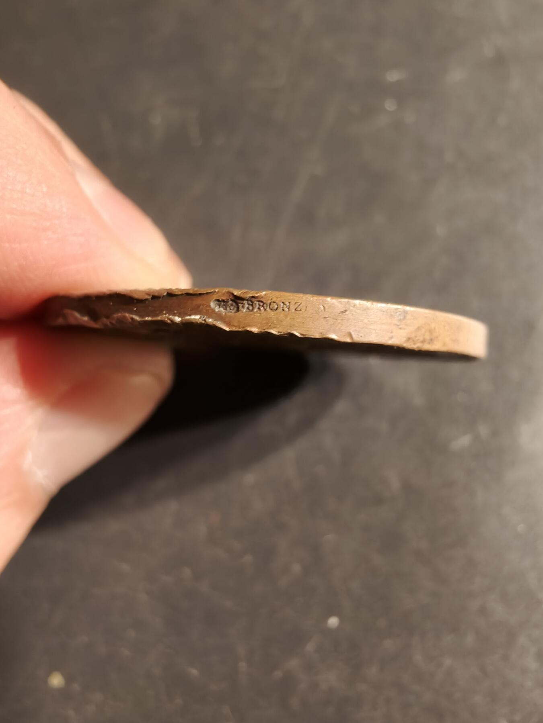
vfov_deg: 73.9
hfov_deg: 58.9
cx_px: 272
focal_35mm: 23
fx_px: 481
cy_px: 362
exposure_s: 1/50
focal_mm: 2.32
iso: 250
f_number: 2
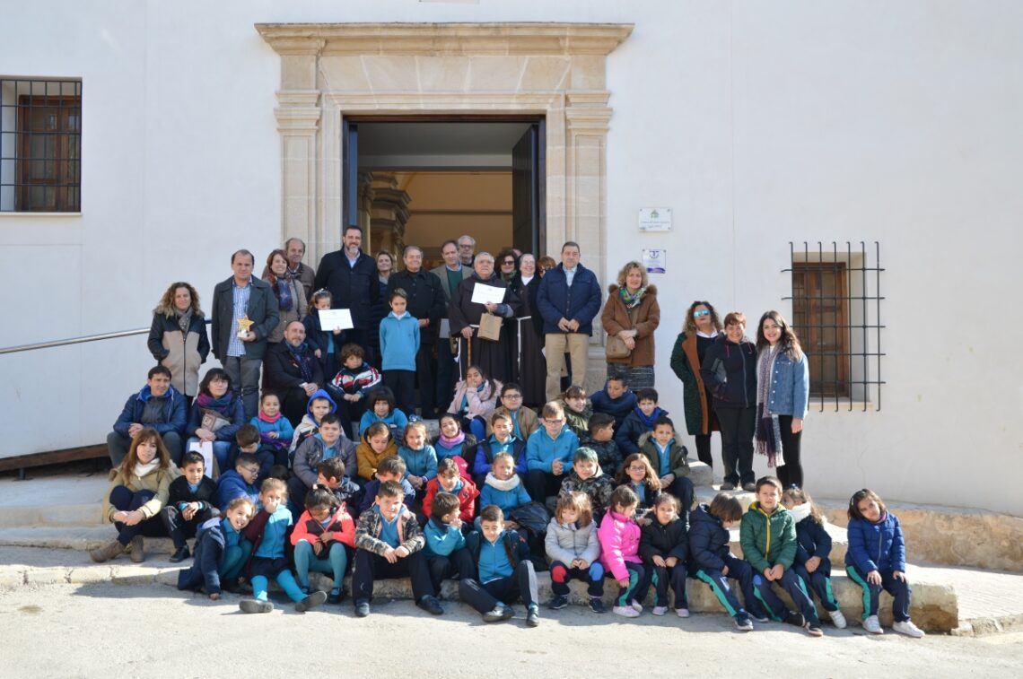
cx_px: 512
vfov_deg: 39.9
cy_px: 340
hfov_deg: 57.3
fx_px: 937
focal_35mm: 33
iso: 100
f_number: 5
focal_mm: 22
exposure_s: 1/160
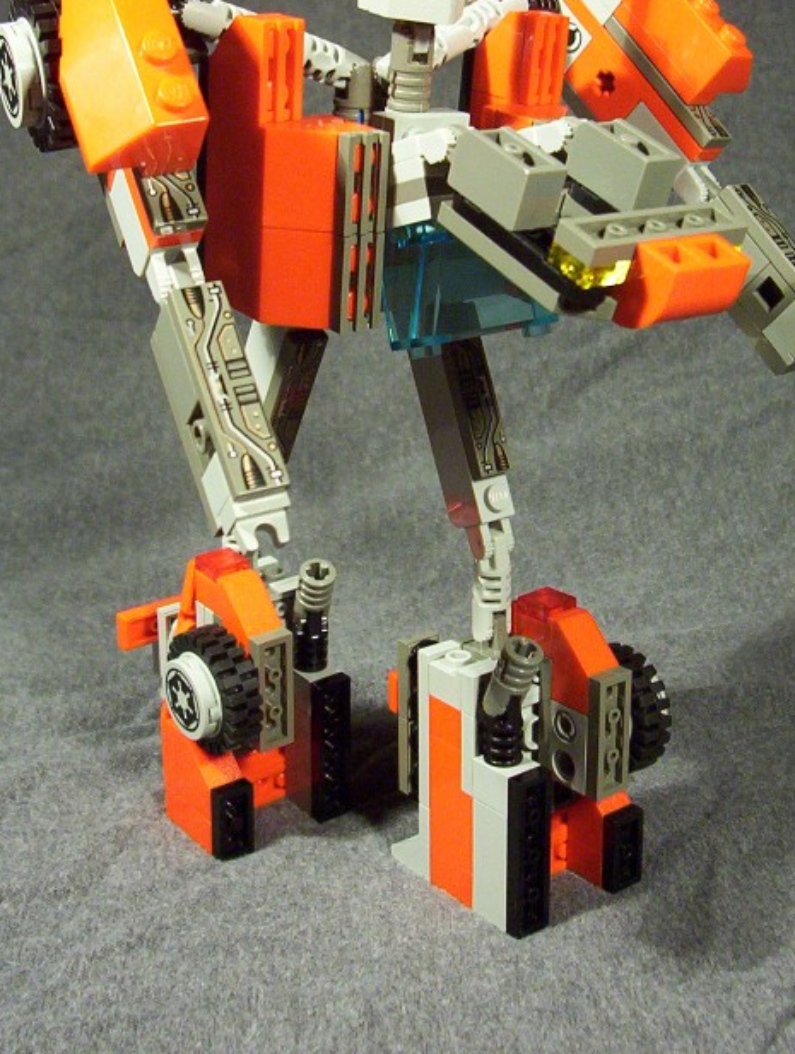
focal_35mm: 57
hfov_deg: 25.8
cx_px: 426
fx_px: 1738
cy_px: 404
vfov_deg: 33.6
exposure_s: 1/18.8
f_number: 2.73
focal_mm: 5.77
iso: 200
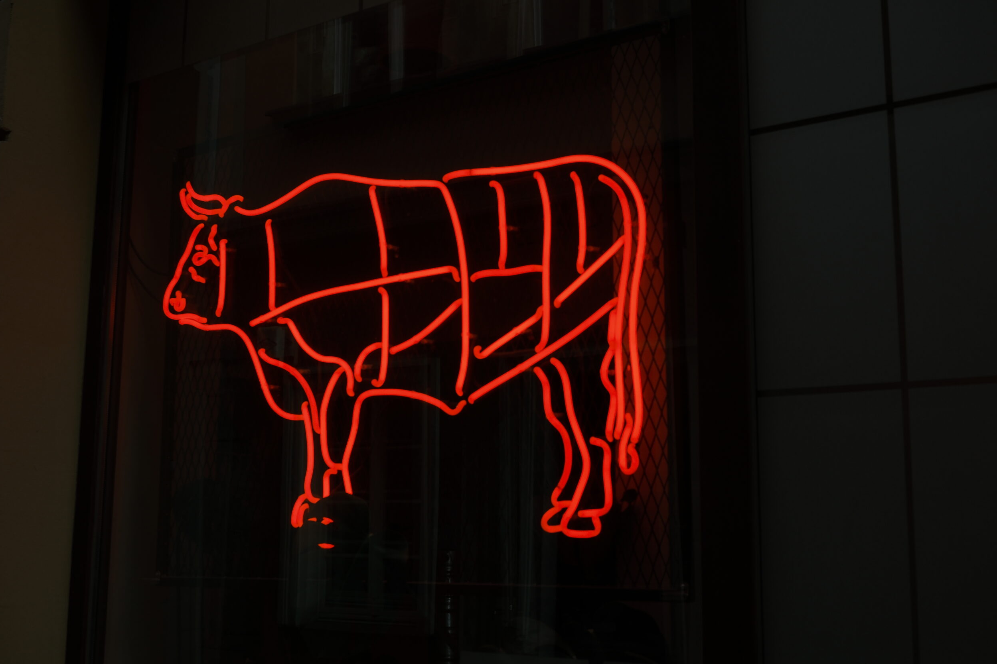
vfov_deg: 31.9
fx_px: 1163
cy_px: 330
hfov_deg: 46.4
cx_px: 489
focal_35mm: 42
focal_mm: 27
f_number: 5
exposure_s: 1/280
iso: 640
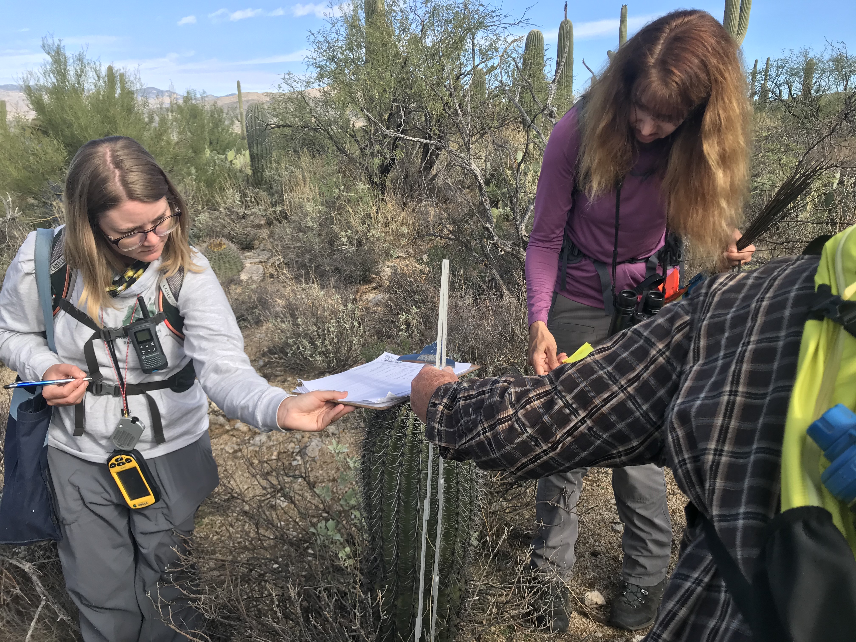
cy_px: 321
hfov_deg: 63.4
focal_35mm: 28
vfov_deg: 49.7
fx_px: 692
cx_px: 428
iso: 20
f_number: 1.8
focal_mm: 3.99
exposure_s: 1/1041
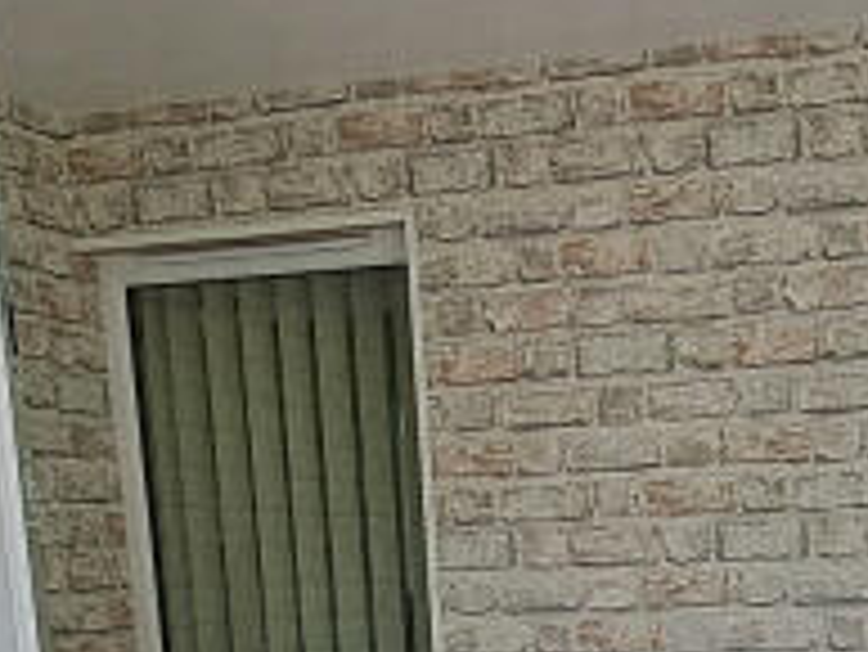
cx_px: 630
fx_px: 1731
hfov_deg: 27.8
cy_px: 985
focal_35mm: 69
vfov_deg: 18.8
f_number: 2.2
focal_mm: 1.74
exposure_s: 1/182
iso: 50
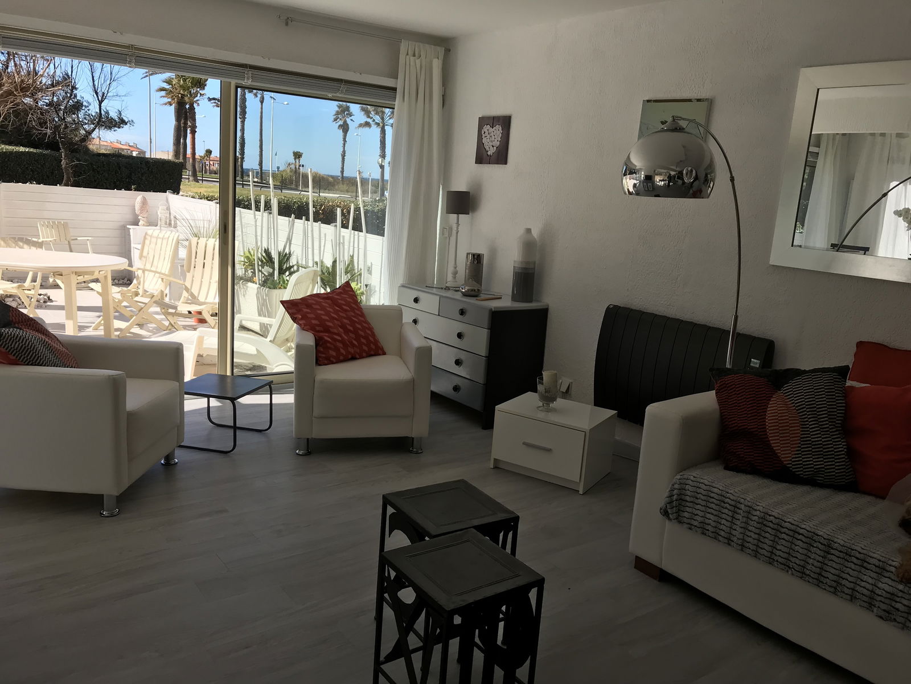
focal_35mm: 28
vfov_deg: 49.7
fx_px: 737
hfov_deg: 63.4
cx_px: 456
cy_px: 342
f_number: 1.8
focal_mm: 3.99
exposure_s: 1/1182
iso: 20
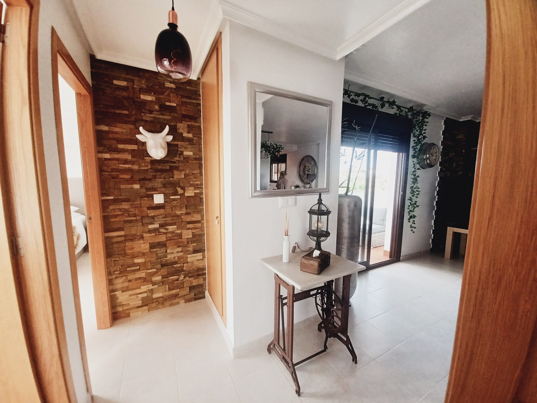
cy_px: 202
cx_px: 268
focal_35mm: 13
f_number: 2.2
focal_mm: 1.42
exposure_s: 1/100
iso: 125
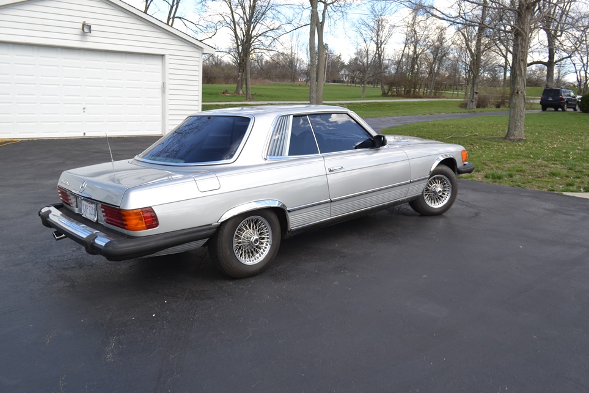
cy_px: 203
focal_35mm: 28
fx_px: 458
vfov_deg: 46.4
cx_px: 295
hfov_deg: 65.5
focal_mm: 18
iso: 100
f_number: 5.6
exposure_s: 1/125
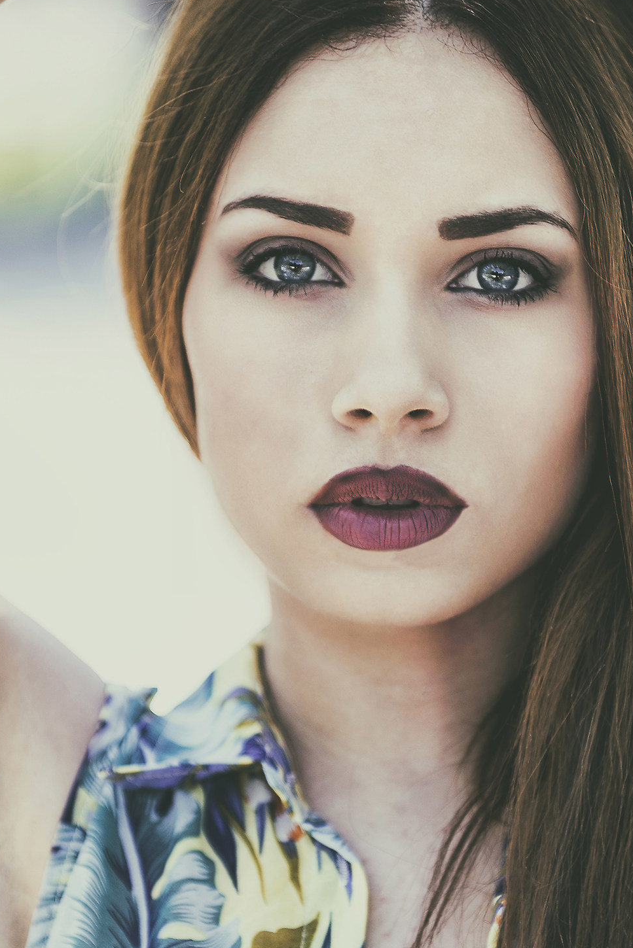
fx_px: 8727
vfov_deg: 6.2
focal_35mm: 331
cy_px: 712
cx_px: 371
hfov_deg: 4.2
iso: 100
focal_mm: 200
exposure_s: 1/200
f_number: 2.8
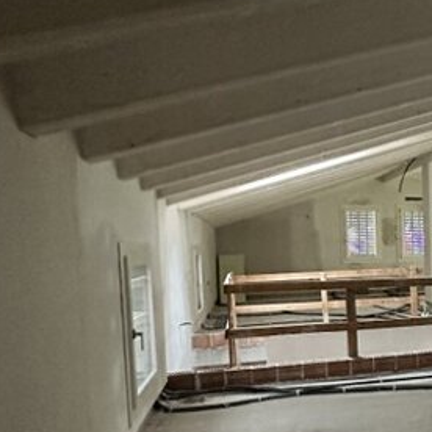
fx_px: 522
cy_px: 275
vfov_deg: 44.5
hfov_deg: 40.3
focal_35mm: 37
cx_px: 416
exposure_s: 1/35
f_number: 2.2
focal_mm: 2.22
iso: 1600
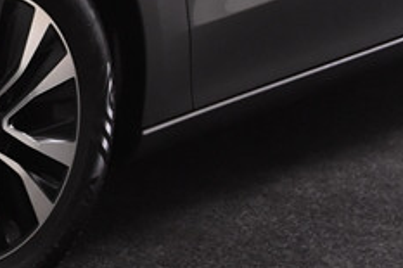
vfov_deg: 9.3
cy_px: -75
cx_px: -92
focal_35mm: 145
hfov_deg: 13.7
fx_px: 1622
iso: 1600
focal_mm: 22
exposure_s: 1/60
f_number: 4
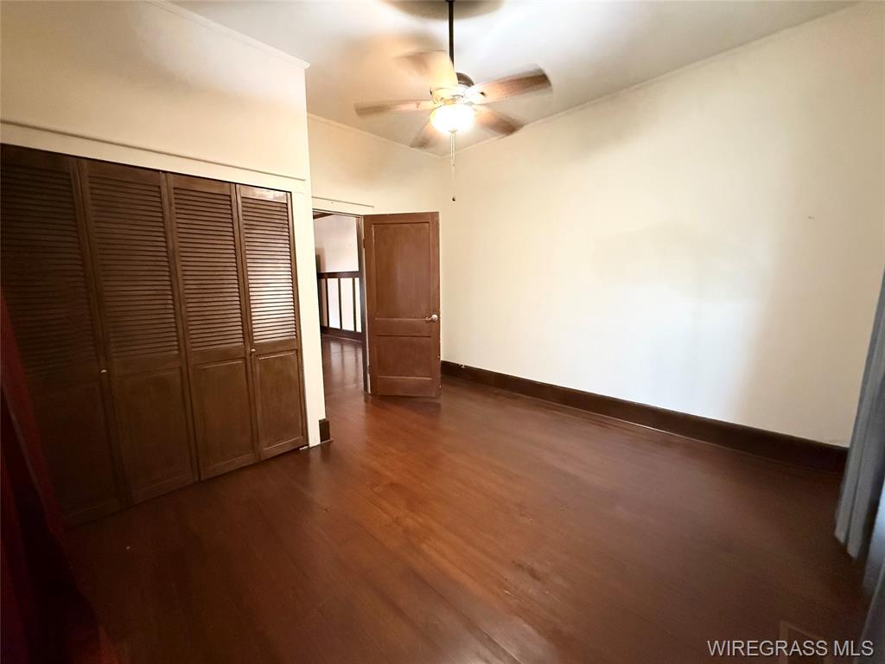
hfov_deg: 102.1
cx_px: 442
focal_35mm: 14
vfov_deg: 85.7
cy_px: 332
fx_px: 358
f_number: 2.2
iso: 1250
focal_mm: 2.22
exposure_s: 1/60
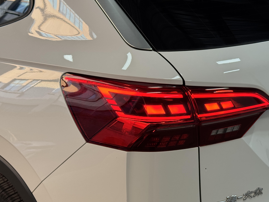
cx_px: 159
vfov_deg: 22.9
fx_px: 497
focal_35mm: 64
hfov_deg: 30.2
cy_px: 122
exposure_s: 1/121
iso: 50
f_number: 1.78
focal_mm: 6.76
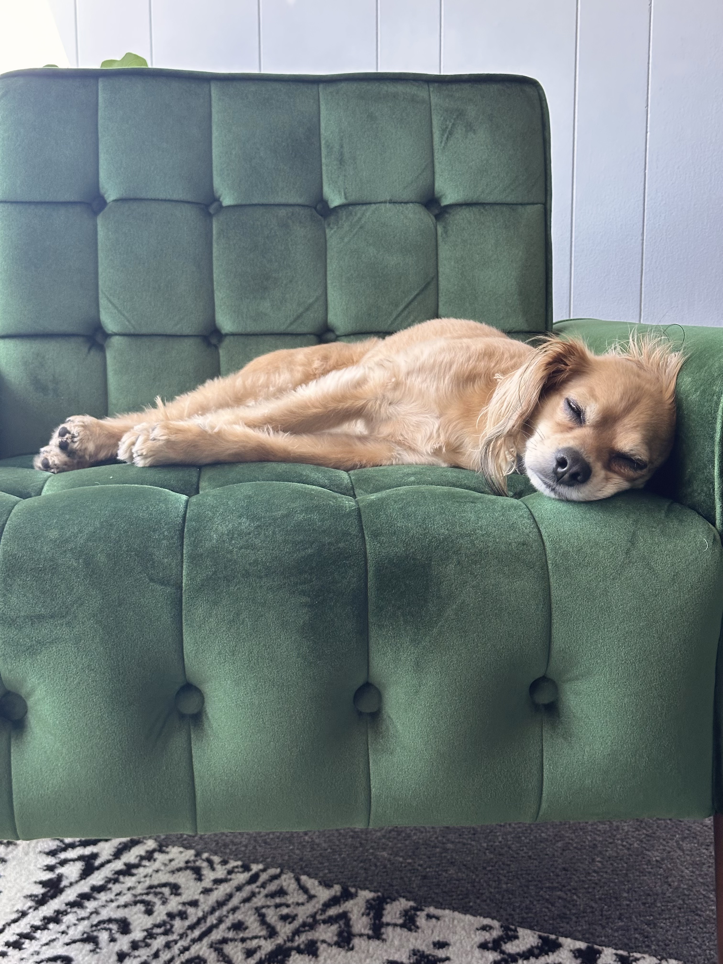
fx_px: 1337
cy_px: 482
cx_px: 362
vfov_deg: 39.7
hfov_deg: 30.3
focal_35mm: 48
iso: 250
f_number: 1.78
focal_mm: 6.86
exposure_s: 1/60
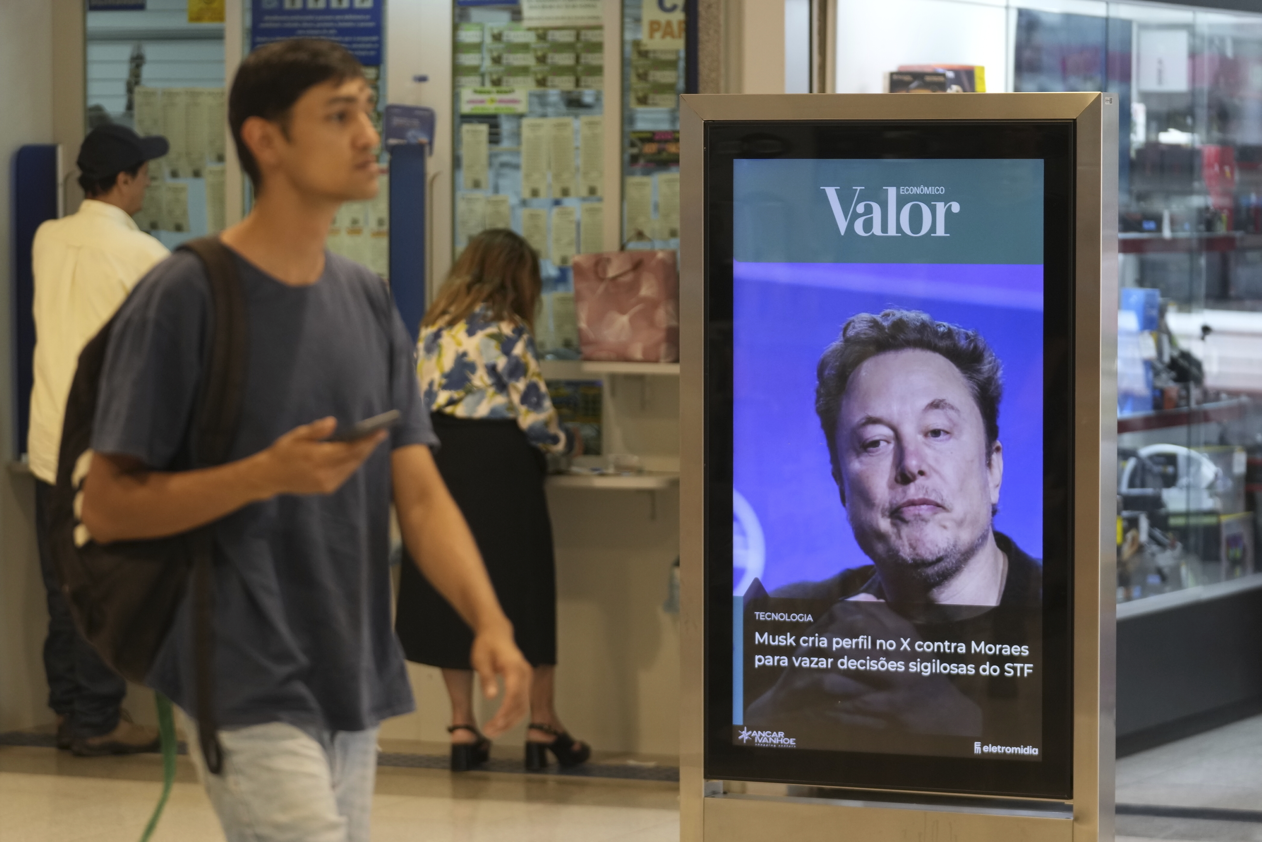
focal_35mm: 106
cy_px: 421
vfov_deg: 12.9
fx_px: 3717
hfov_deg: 19.3
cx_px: 631
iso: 1000
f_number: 2.8
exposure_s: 1/250
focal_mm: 106
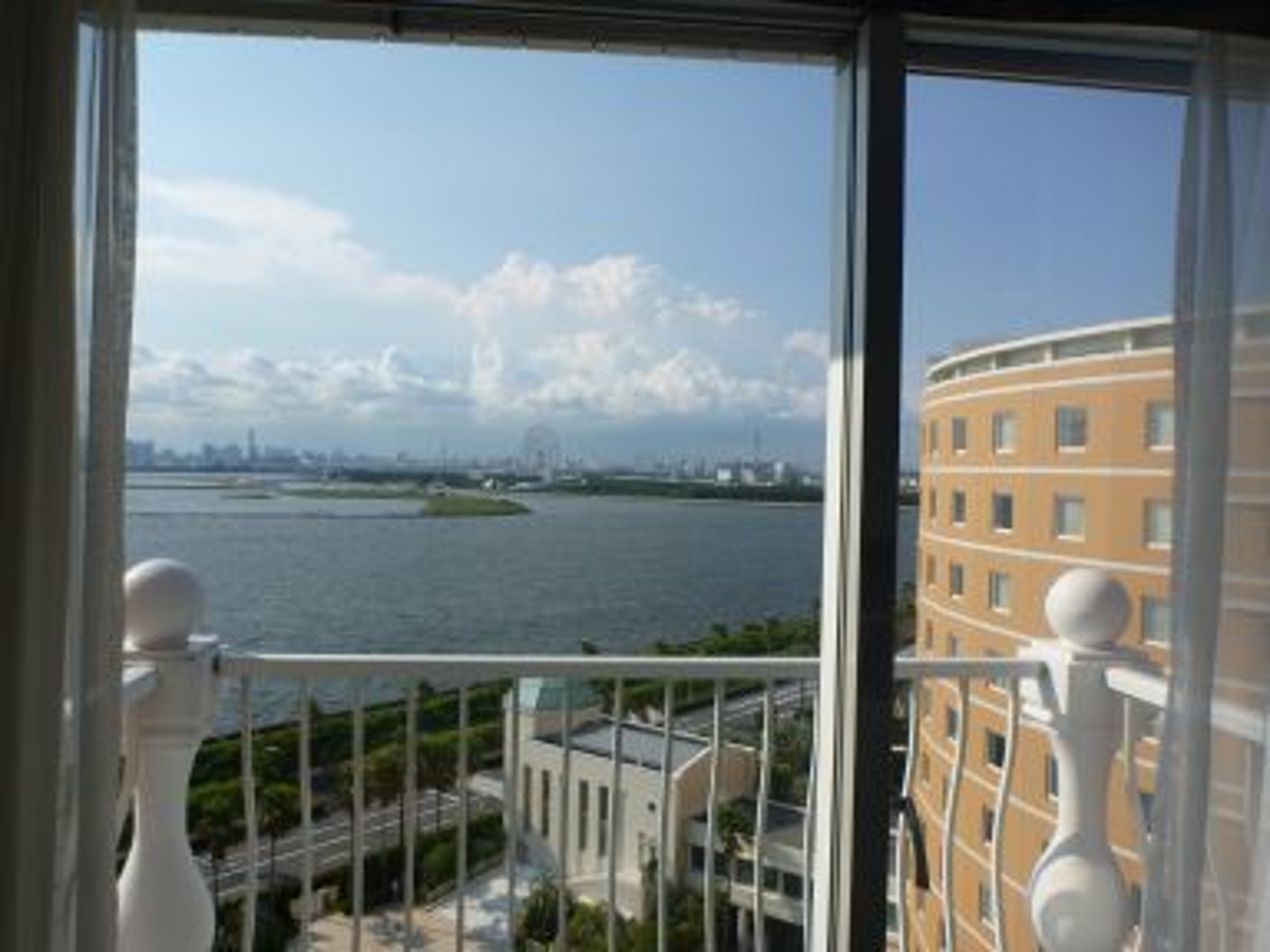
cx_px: 635
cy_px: 476
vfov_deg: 49.7
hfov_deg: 63.4
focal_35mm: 28
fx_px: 1027
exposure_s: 1/160
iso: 100
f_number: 10
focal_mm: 4.9
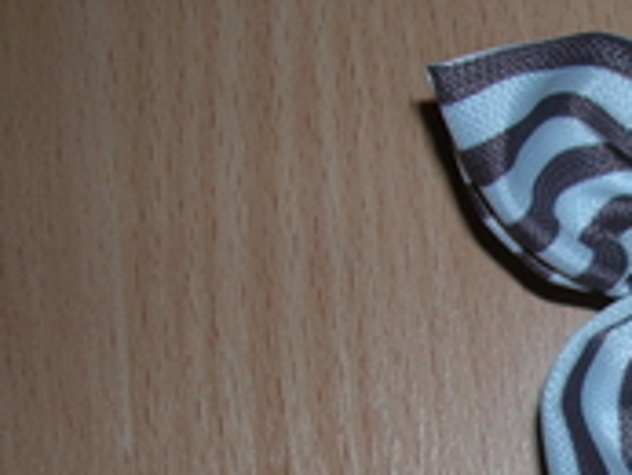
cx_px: 804
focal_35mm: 91
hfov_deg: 19.9
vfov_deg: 16.2
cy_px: 364
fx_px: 1663
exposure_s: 1/60.1
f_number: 2.8
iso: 50
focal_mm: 5.8
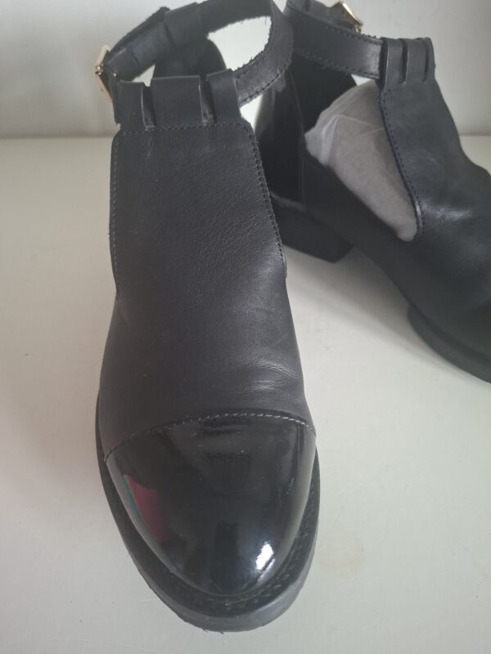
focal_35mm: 23
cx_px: 246
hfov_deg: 58.9
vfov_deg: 73.9
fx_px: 435
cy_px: 327
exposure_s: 1/25
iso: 400
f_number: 1.8
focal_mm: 5.54
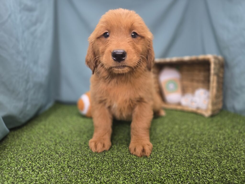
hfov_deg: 73.9
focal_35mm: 23
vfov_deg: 58.9
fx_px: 163
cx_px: 122
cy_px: 92
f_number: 1.7
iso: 100
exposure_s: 1/120
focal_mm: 6.3
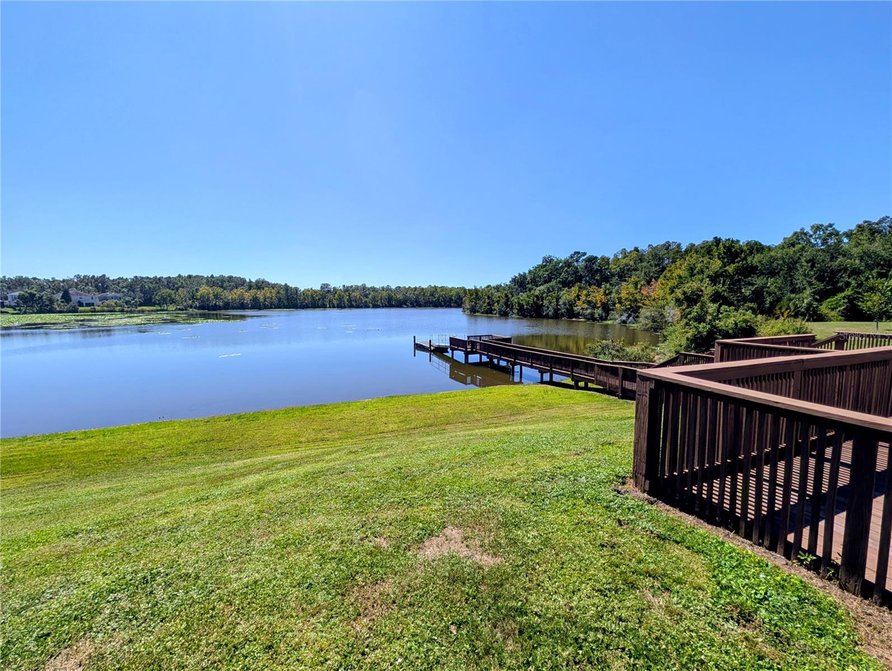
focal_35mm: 12
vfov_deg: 94.6
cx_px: 446
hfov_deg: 110.5
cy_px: 336
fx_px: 310
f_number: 1.7
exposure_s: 1/3448
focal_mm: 2.02
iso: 54
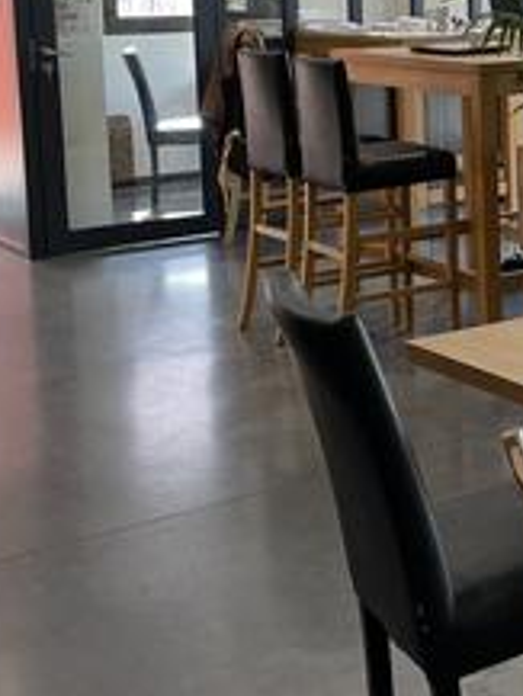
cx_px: 671
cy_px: 148
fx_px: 1449
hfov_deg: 19.0
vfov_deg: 26.6
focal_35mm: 72
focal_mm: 4.2
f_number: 1.6
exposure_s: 1/100
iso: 100
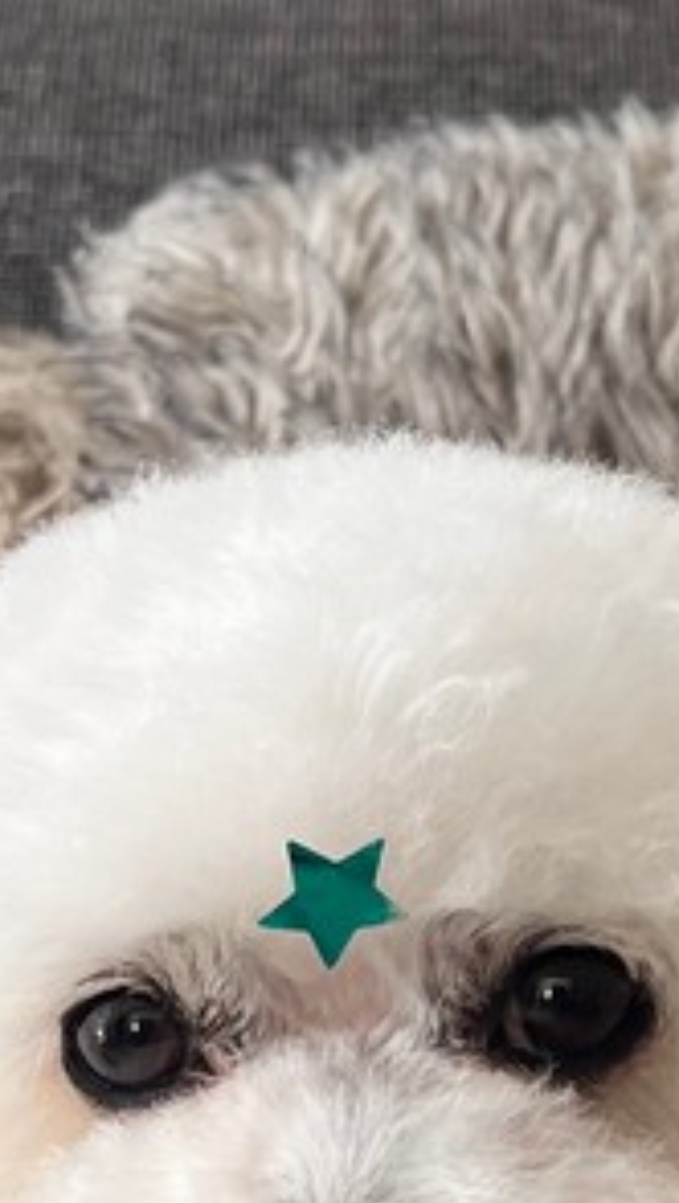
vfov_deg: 21.7
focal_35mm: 97
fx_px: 3096
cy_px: 978
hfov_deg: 12.5
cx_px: 348
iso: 100
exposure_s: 1/122
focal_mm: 5.1
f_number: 1.6
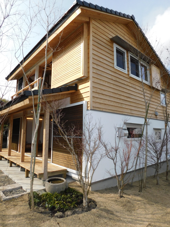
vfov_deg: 73.9
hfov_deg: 58.9
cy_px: 114
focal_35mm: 23
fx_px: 151
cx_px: 85
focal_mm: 4
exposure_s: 1/1000
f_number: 3
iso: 125
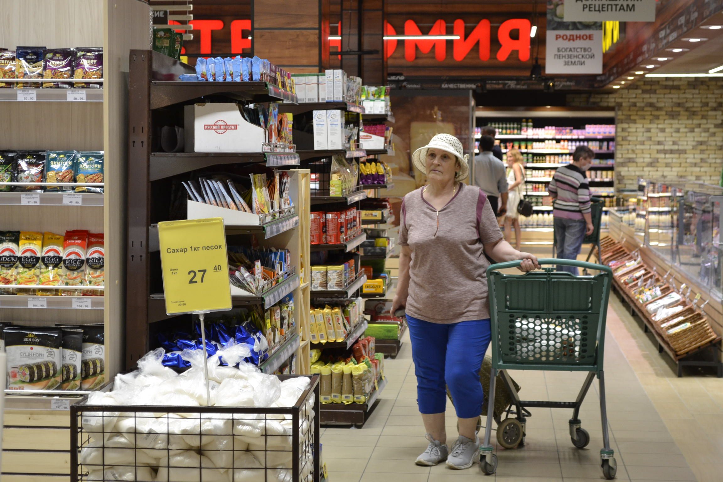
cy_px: 241
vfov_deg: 18.9
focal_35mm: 72
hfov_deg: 28.1
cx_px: 362
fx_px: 1446
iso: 900
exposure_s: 1/60
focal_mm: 48
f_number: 5.6
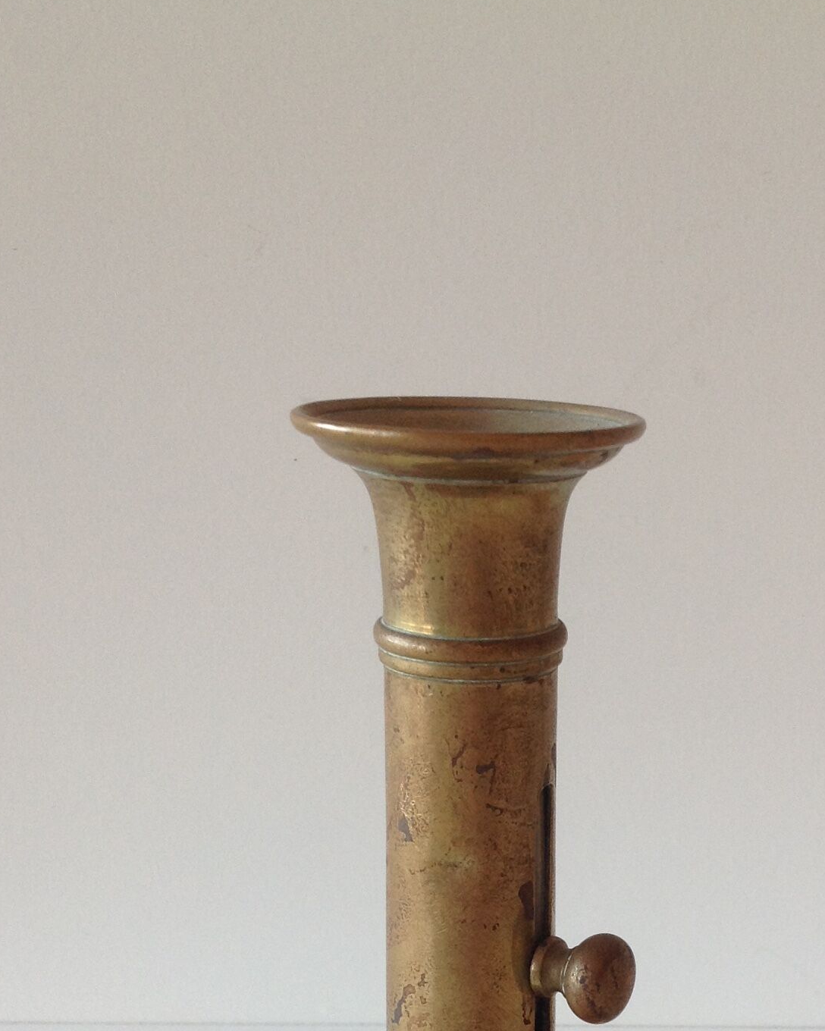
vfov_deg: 27.9
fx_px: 1984
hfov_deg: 23.2
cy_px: 947
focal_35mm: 65
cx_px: 641
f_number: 2.4
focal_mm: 4.28
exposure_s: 1/33
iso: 50
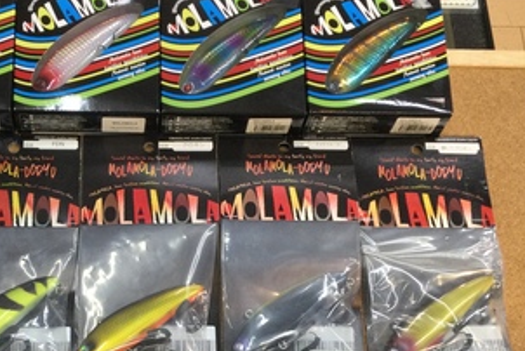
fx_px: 934
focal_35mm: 64
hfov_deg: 31.0
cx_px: 144
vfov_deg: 20.7
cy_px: 344
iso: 25
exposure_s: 1/30
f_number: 2.4
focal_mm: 3.3
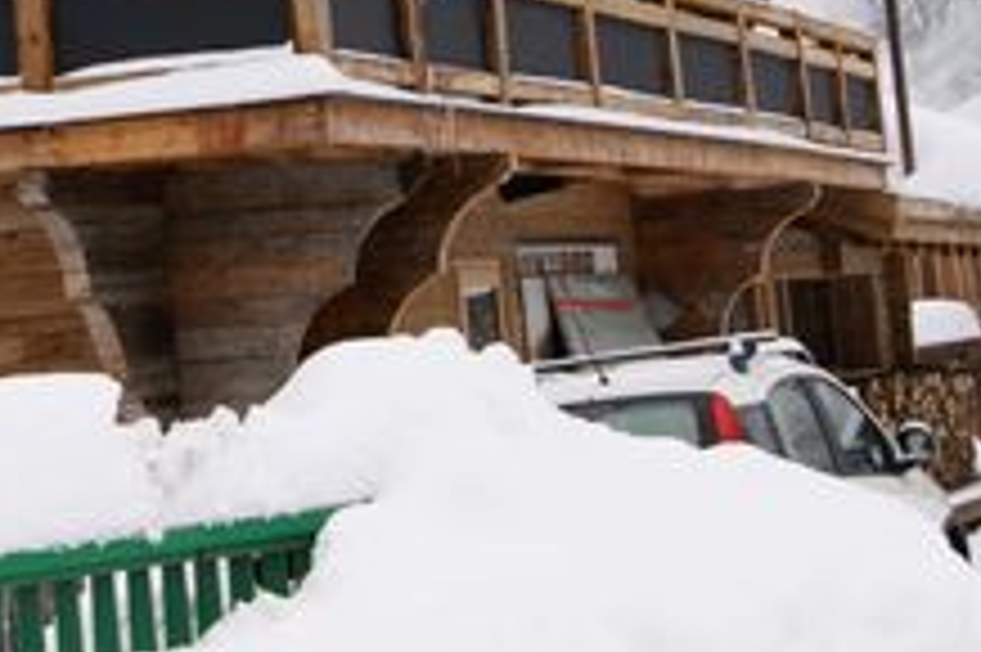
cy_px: -99
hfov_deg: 17.1
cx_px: -108
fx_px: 3159
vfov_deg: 11.6
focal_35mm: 116
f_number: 8
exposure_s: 1/80
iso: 100
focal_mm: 28
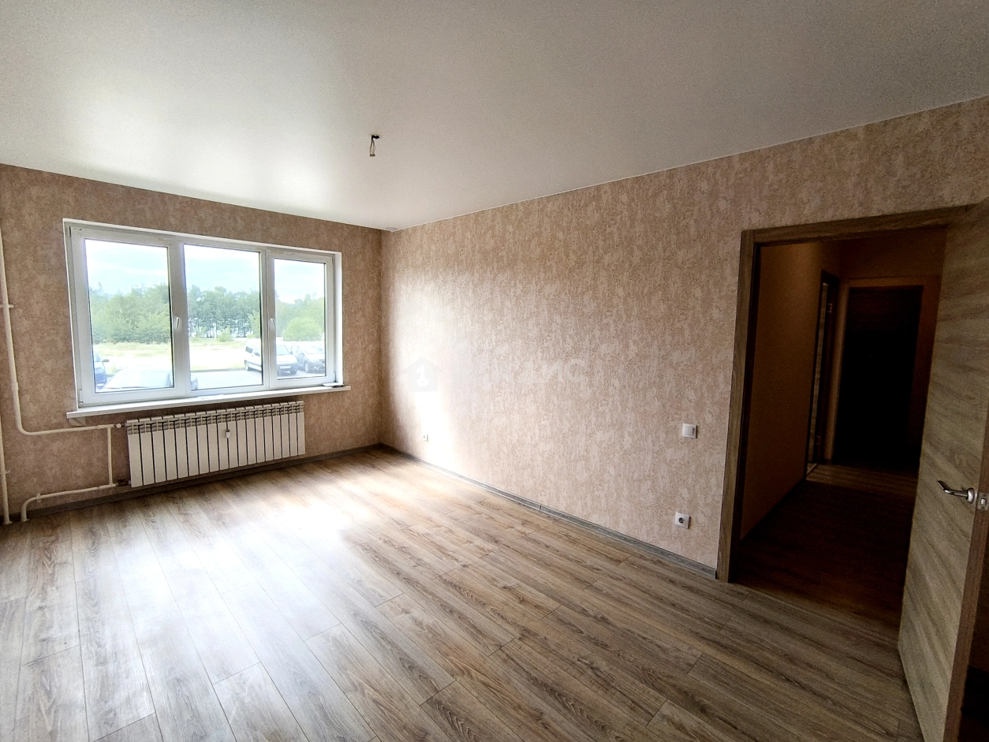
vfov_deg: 78.1
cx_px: 494
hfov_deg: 94.5
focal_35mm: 16
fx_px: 457
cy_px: 371
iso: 50
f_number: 2.2
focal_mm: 1.65
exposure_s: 1/212
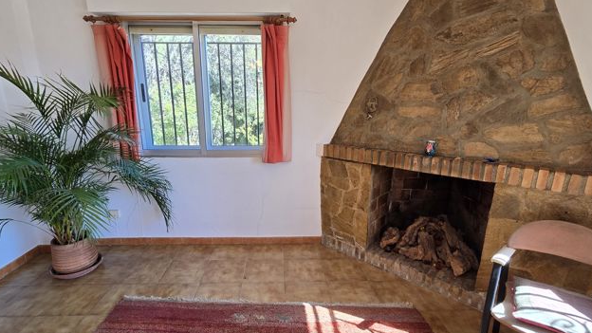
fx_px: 251
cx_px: 280
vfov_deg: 67.1
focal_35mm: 16
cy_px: 173
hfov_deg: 99.3
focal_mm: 2.2
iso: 80
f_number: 2.2
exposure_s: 1/100
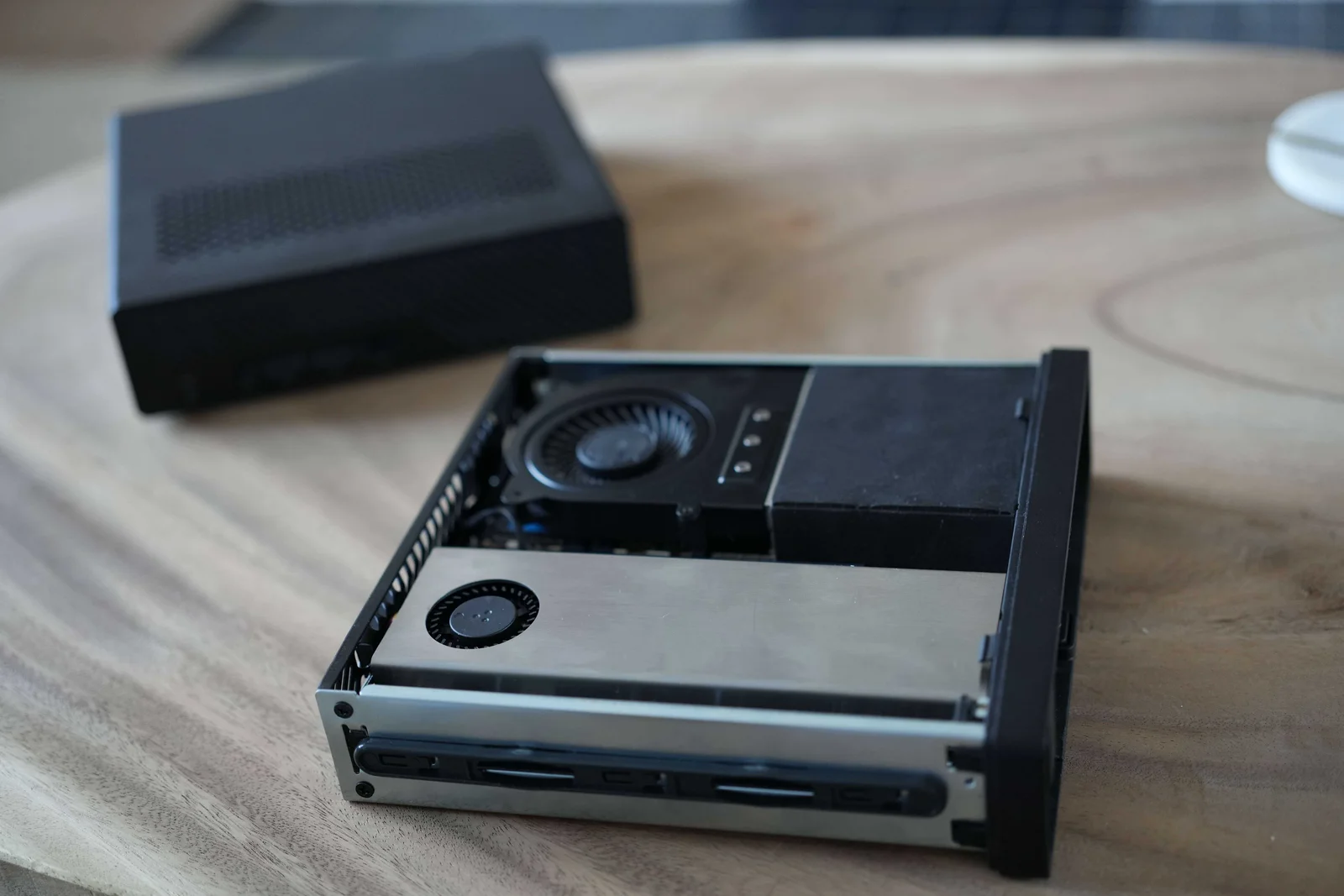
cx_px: 672
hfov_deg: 39.6
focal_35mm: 50
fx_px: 1867
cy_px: 448
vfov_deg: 27.0
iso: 1250
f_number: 2.5
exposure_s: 1/50
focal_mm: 50
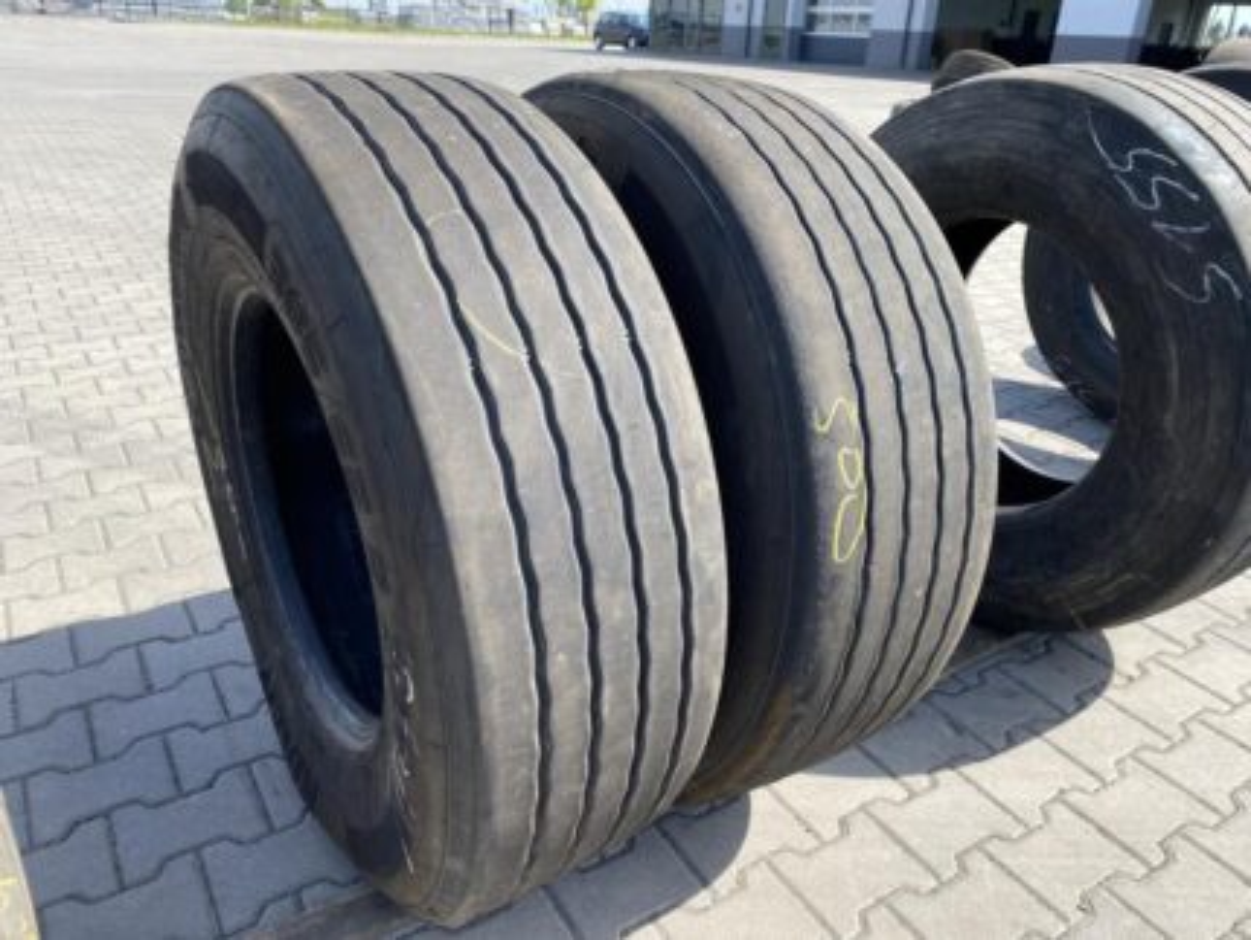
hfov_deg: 67.3
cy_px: 470
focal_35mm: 26
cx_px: 626
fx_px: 940
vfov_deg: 53.1
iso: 32
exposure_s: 1/833
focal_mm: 4.25
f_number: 1.8
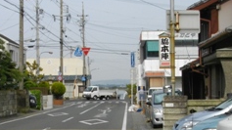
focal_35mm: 66
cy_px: 67
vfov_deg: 18.2
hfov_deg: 30.8
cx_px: 33
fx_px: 406
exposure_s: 1/500
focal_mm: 5.7
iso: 100
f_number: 5.5
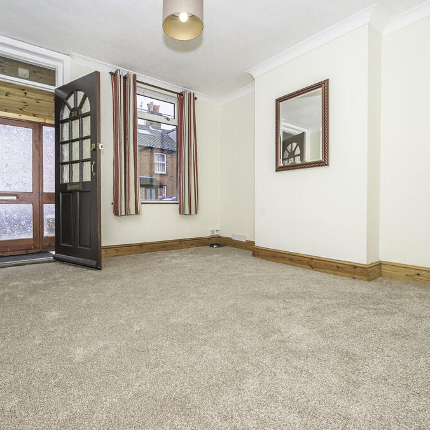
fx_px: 253
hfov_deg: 80.4
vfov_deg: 80.7
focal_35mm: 18
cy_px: 216
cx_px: 191
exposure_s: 1/125
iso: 400
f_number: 7.1
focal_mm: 14
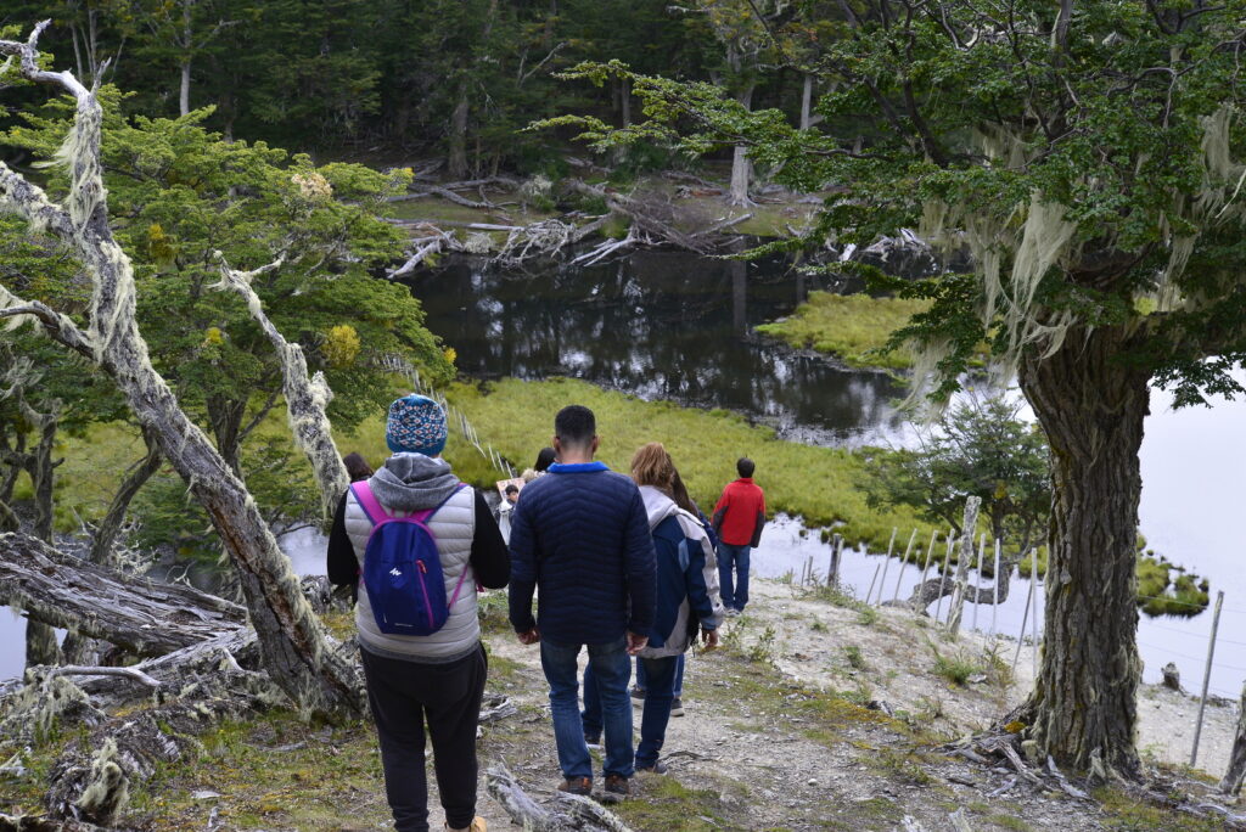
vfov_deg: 29.3
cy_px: 416
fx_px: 1593
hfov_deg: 42.7
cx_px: 623
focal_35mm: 46
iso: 1250
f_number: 5.6
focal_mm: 46
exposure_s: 1/800
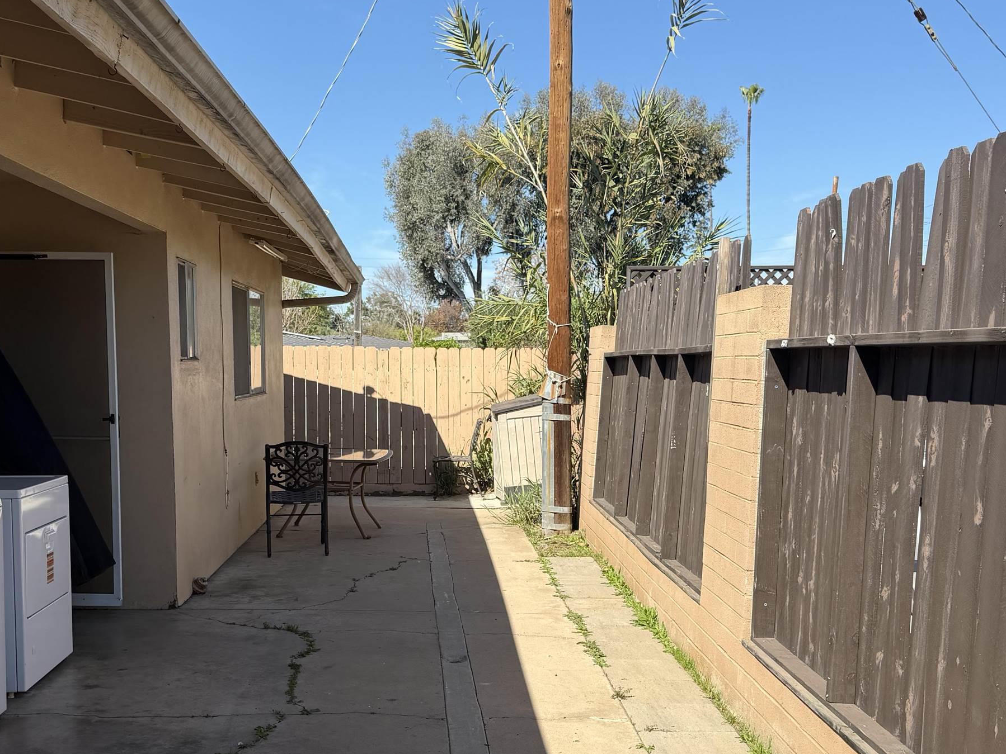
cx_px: 435
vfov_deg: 34.9
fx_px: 1192
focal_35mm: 41
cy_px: 476
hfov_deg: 45.7
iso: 80
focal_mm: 6.76
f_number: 1.78
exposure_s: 1/3279
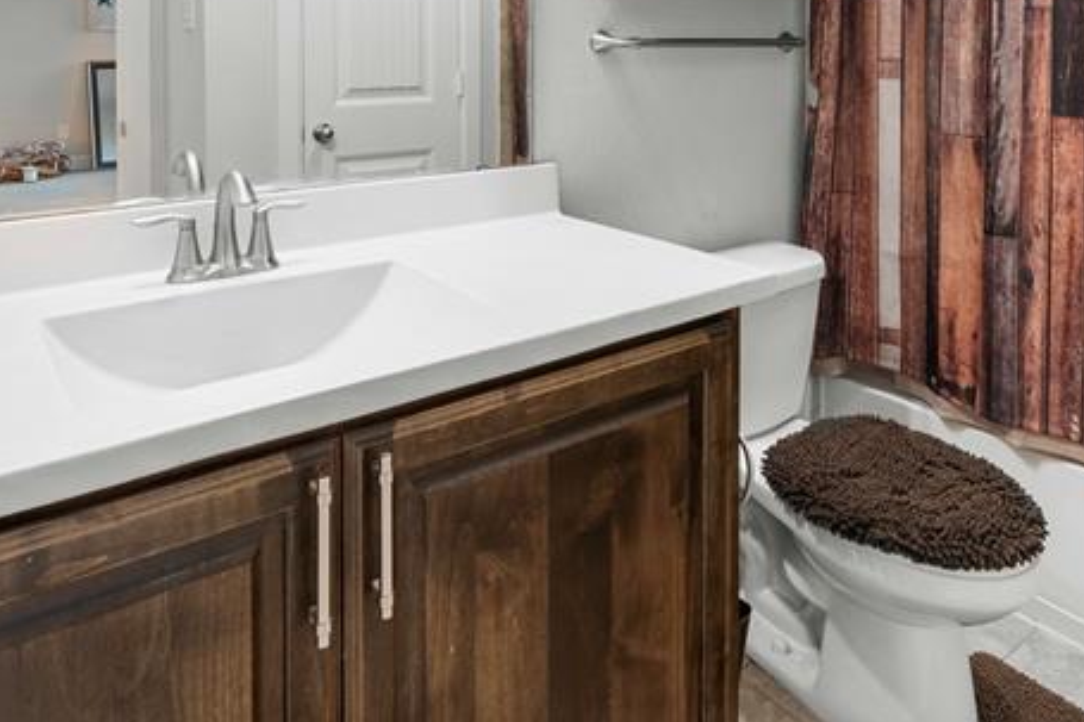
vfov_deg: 43.2
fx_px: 813
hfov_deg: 67.3
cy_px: 52
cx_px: 584
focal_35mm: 27
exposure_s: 1.6
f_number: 8
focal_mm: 12
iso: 400
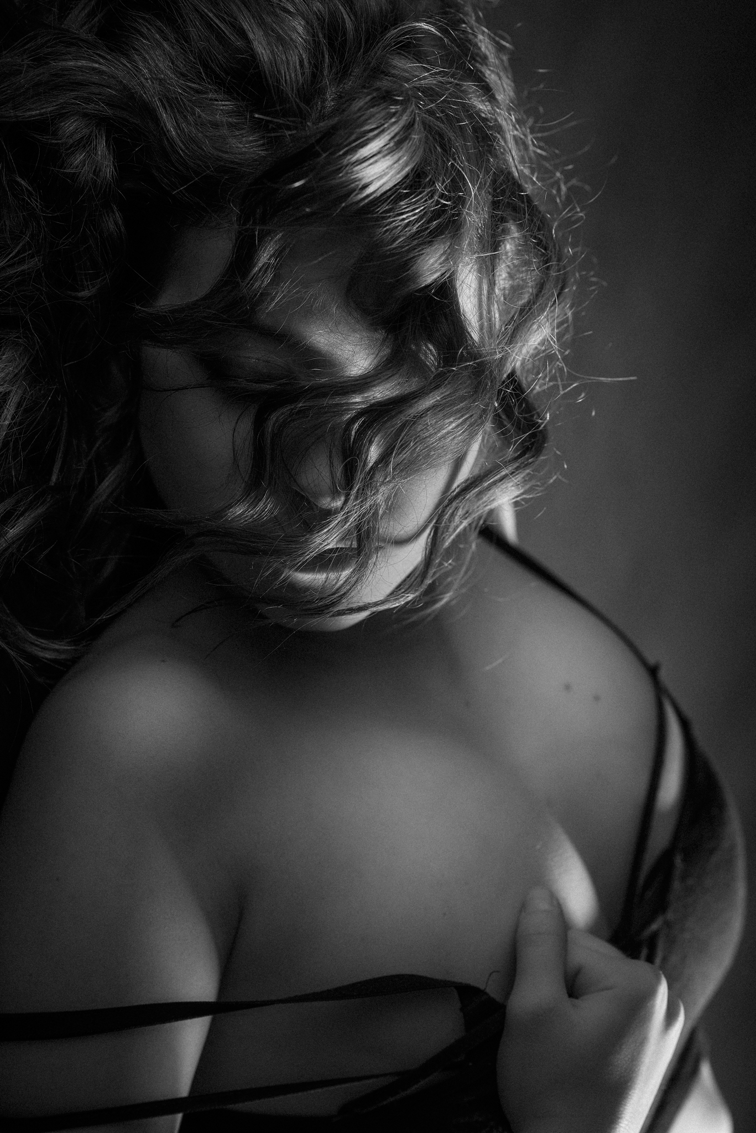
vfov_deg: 23.9
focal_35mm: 85
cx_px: 378
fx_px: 2675
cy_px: 566
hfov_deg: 16.1
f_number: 4.5
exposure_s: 1/125
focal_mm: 85
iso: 250
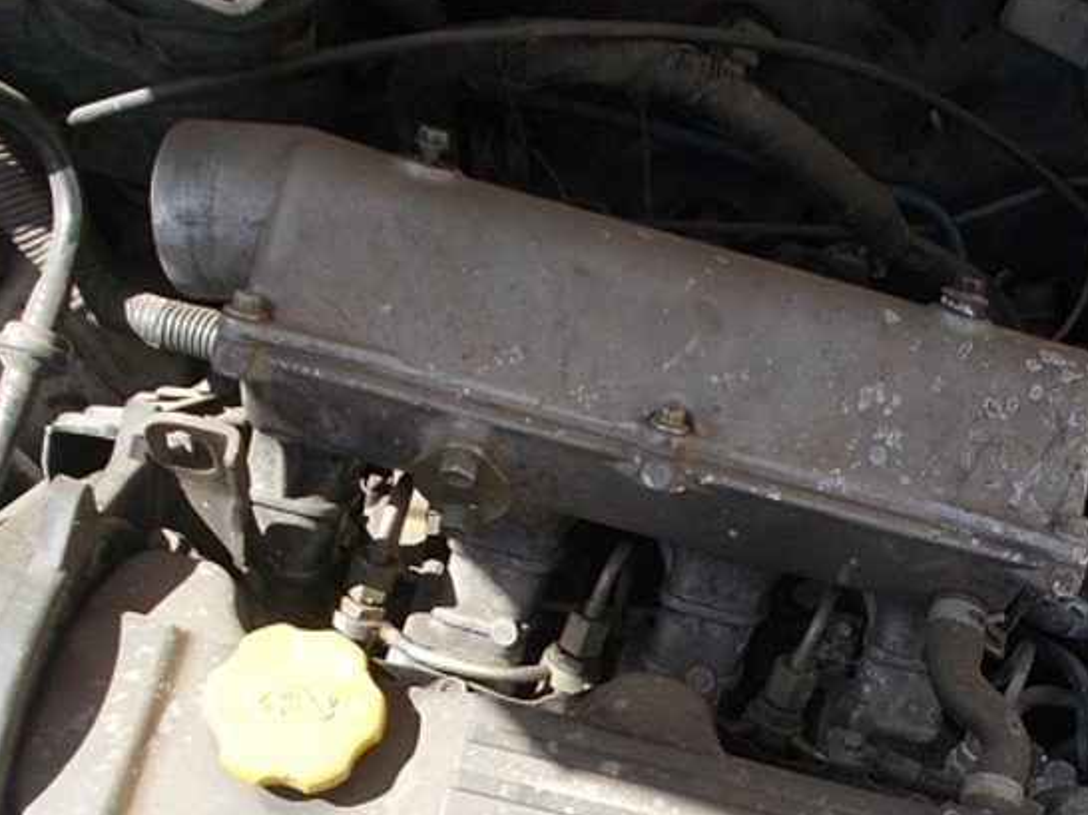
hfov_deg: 32.5
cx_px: 846
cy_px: 708
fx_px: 1822
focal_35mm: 58
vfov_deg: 24.6
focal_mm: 4.6
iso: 80
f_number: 3.2
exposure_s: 1/250
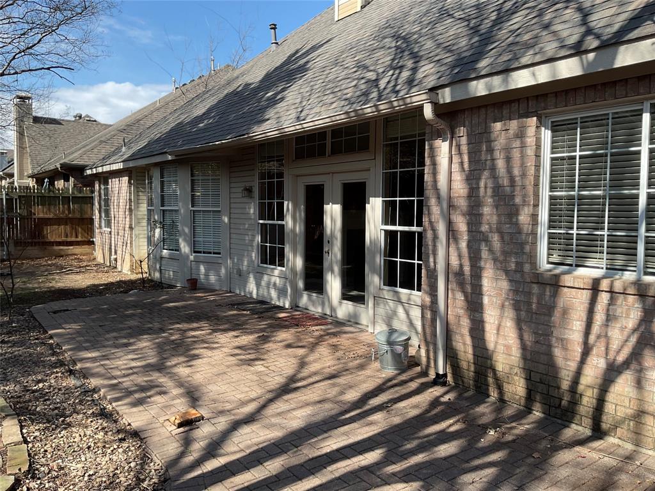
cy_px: 246
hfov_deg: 61.7
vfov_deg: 48.2
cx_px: 328
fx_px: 549
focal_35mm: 29
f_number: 1.8
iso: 16
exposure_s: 1/869
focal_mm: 3
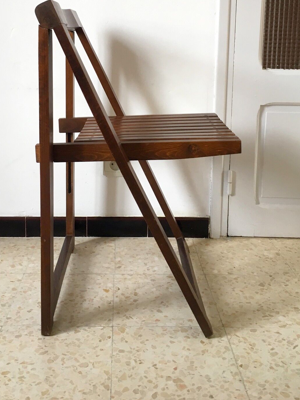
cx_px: 125
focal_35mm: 42
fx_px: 485
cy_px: 120
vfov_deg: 43.9
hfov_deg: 34.3
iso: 80
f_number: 2.2
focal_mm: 4.15
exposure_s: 1/33
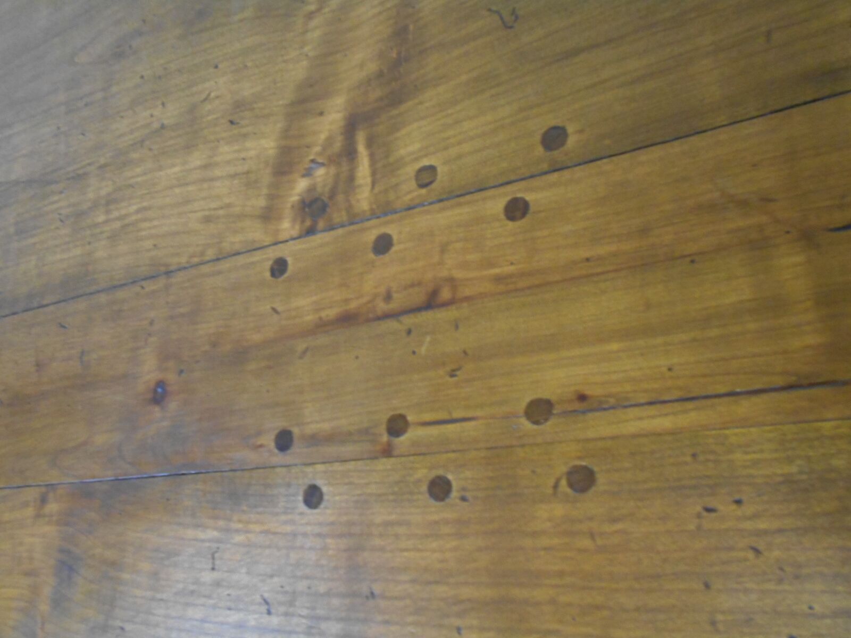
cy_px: 319
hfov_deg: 67.3
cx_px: 426
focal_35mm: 26
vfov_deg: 53.1
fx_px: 639
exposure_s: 1/8
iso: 560
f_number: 3.2
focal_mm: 4.6
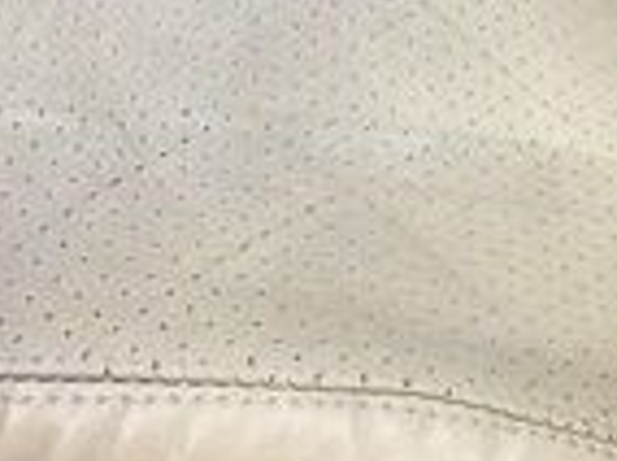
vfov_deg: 10.2
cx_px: 543
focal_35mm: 144
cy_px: -13
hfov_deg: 13.6
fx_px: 2562
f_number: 2.4
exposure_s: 1/24
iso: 200
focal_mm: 3.3
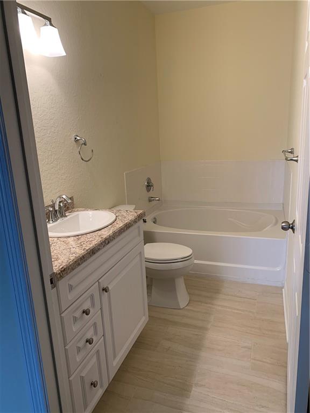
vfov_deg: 67.3
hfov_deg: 53.1
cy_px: 206
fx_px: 310
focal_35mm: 26
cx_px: 155
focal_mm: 4.25
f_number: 1.8
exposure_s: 1/60
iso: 100
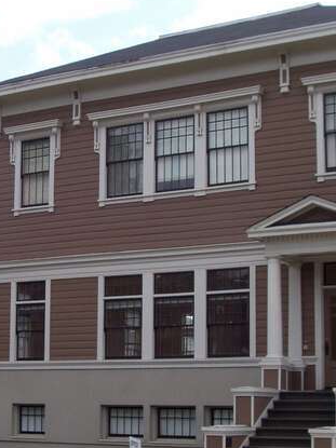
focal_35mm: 81
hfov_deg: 18.1
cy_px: 290
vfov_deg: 24.0
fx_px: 1049
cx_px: 94
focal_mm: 7
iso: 80
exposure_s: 1/278
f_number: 5.6
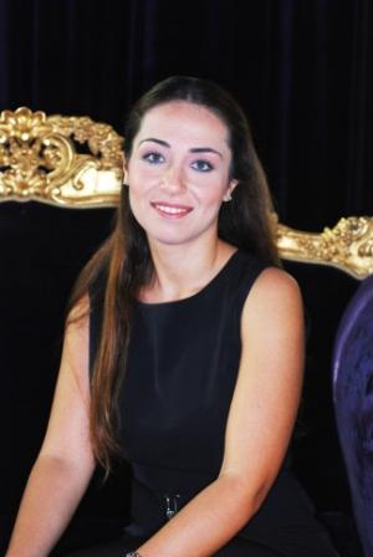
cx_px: 186
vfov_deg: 27.0
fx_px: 1162
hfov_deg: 18.2
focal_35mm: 75
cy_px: 278
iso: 200
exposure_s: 1/60
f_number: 4
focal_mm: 50
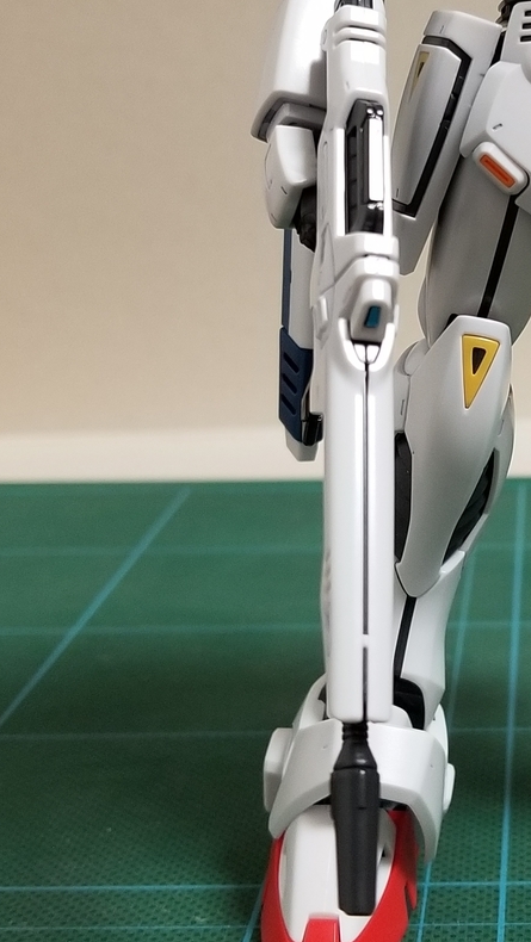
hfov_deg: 26.3
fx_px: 1075
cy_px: 303
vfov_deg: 46.5
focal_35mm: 43
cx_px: 529
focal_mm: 4.25
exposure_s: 1/30
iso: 160
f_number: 1.7
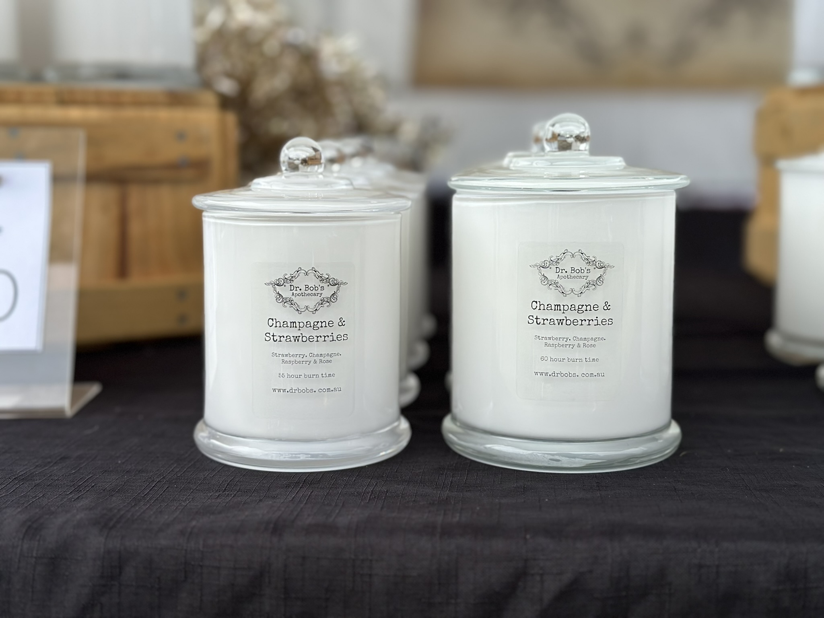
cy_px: 309
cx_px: 412
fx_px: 1143
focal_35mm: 48
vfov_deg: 30.3
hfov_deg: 39.7
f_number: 1.78
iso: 100
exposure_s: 1/2252
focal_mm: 6.86
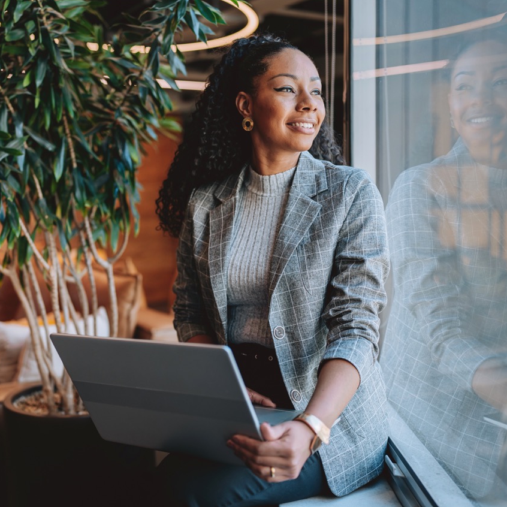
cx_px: 169
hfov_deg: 37.2
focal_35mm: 45
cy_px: 252
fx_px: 746
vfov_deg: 37.6
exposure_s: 1/250
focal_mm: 35
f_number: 1.6
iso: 100
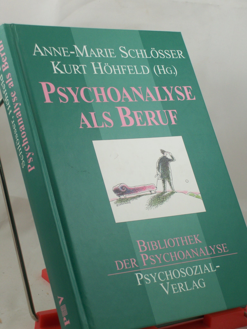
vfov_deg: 23.8
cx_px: 124
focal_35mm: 82
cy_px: 164
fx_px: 780
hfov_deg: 18.0
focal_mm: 13.6
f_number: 4
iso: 80
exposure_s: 1/80
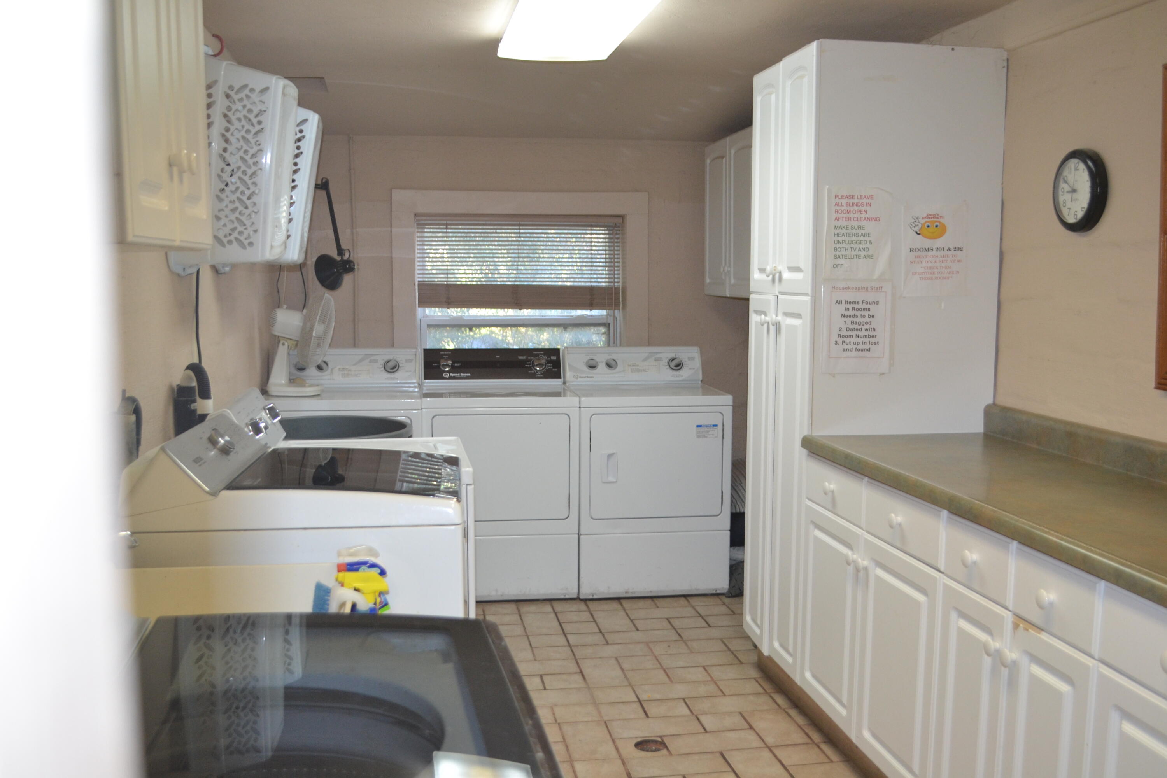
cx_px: 584
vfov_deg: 40.0
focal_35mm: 33
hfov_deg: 57.2
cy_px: 389
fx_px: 1070
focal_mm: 22
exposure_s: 1/60
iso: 900
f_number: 4
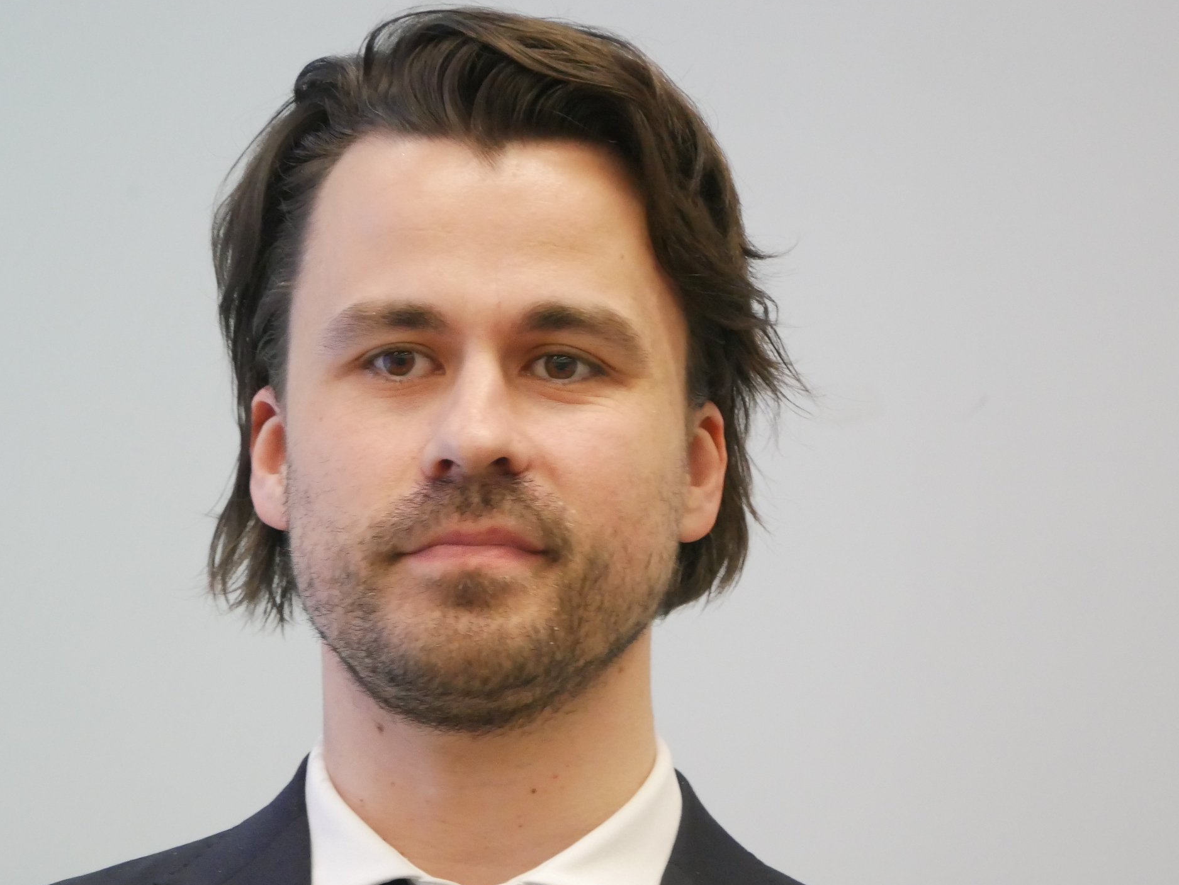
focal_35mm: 342
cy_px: 488
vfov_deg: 4.3
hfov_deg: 5.8
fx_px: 11649
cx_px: 493
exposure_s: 1/200
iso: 3200
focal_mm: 141
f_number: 5.5
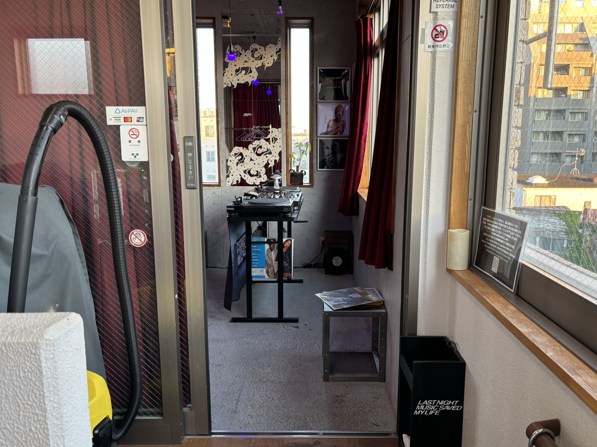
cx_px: 307
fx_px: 466
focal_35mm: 27
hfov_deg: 65.3
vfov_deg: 51.4
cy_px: 220
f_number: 1.6
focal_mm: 5.96
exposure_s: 1/50
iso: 64
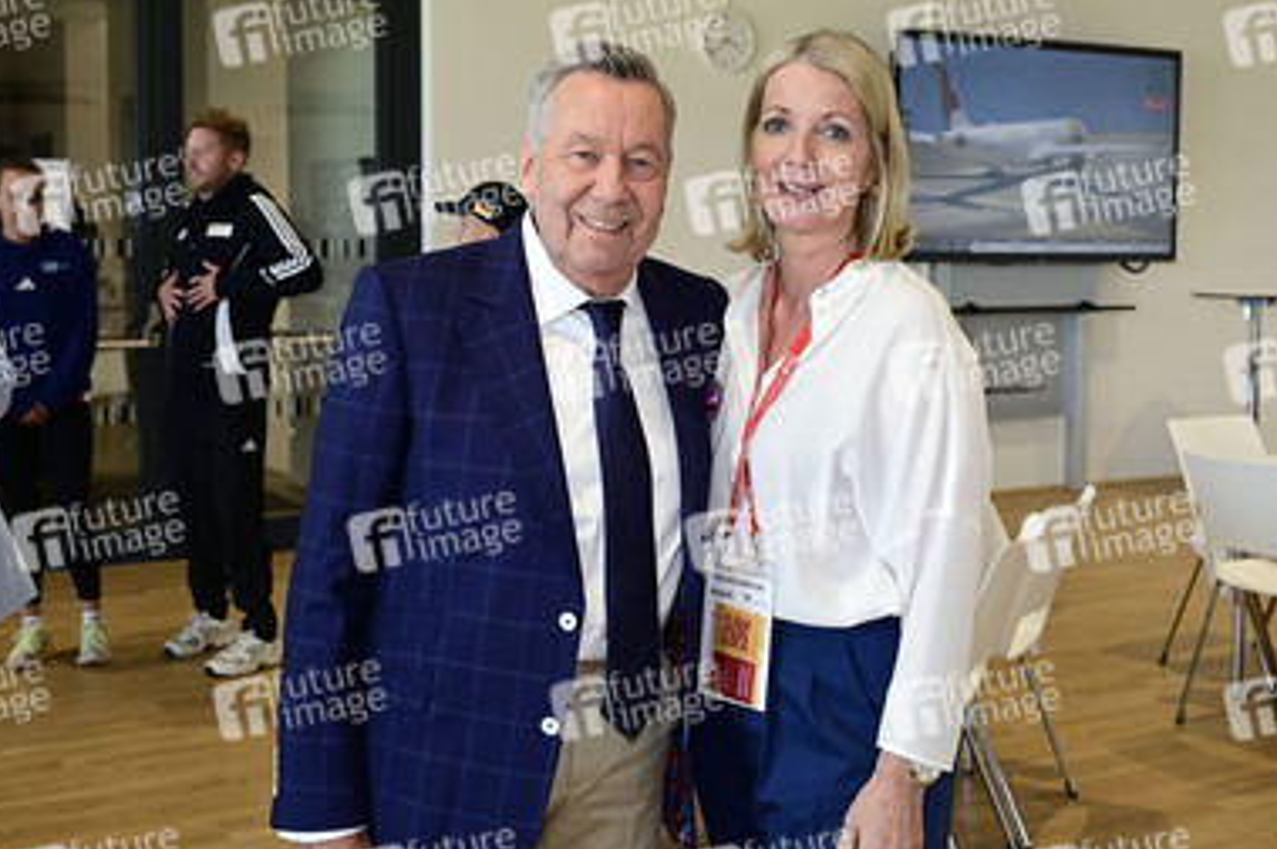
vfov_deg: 30.5
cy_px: 448
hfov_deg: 44.5
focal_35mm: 44
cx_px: 682
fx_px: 1559
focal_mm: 37
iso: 800
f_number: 5
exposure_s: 1/200
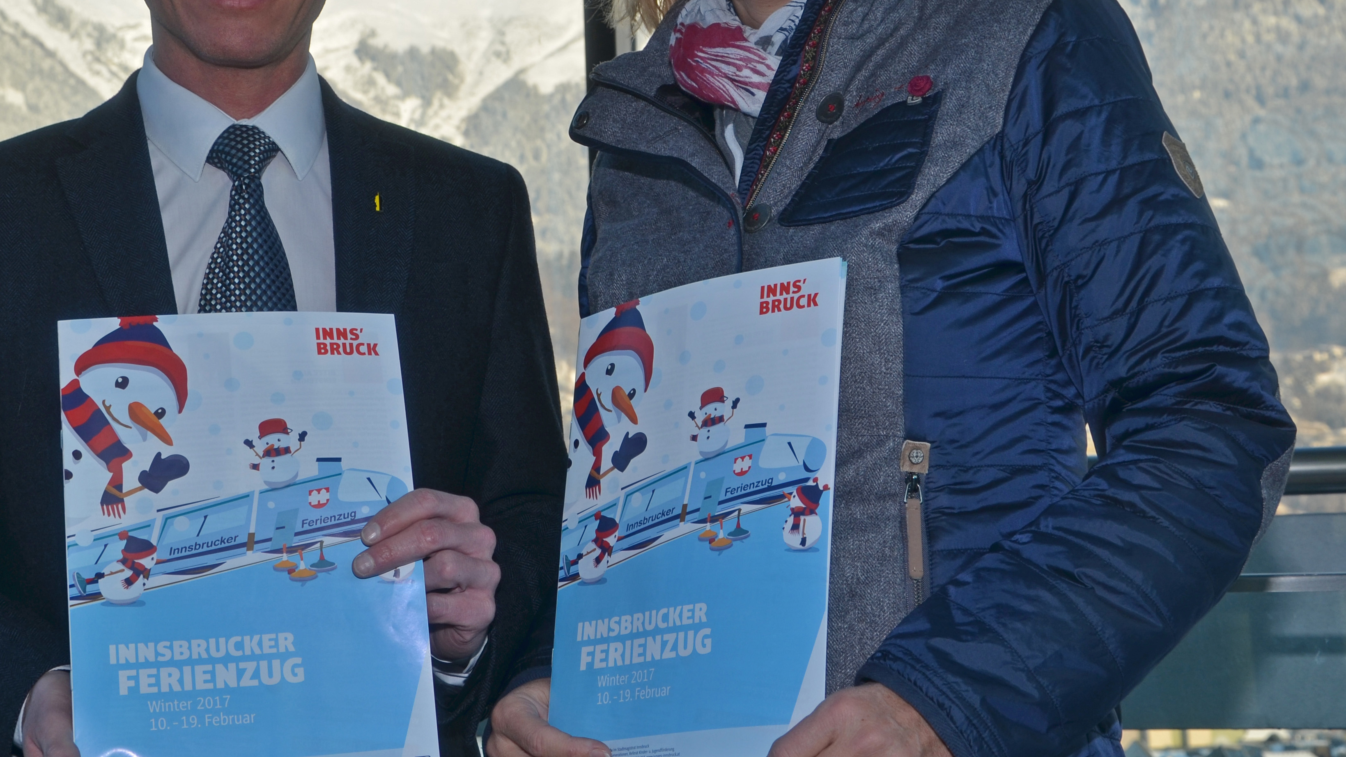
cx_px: 567
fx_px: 2356
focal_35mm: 66
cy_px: 211
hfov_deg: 31.8
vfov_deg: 18.2
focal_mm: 28
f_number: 6.3
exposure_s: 1/160
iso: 100
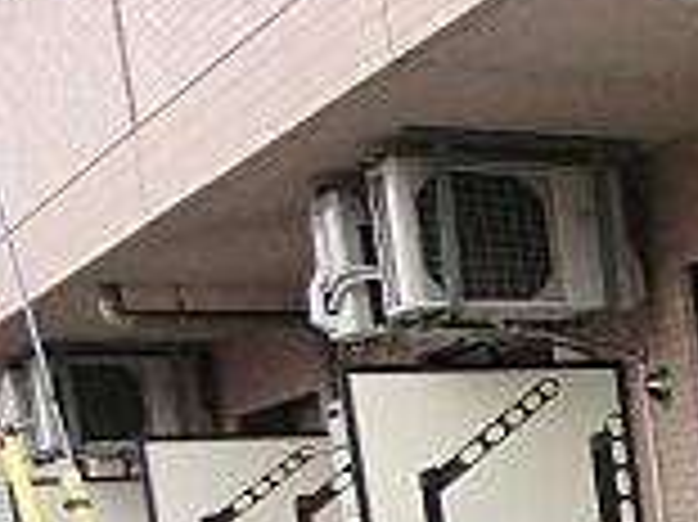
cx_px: 1437
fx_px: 1995
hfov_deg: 15.4
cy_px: 864
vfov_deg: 13.7
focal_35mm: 99
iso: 125
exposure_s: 1/60
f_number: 3.2
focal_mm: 4.3
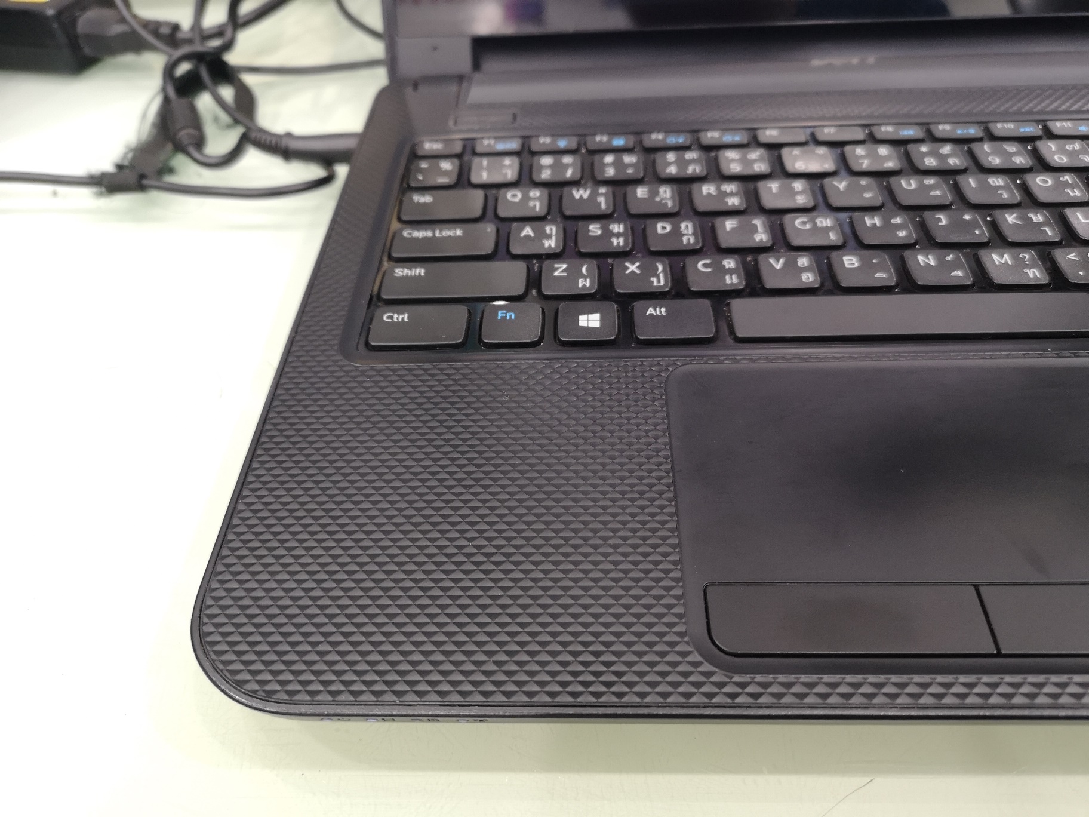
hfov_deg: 65.3
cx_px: 544
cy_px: 408
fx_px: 849
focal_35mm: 27
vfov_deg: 51.4
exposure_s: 1/33.3
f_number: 1.8
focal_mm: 3.95
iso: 320
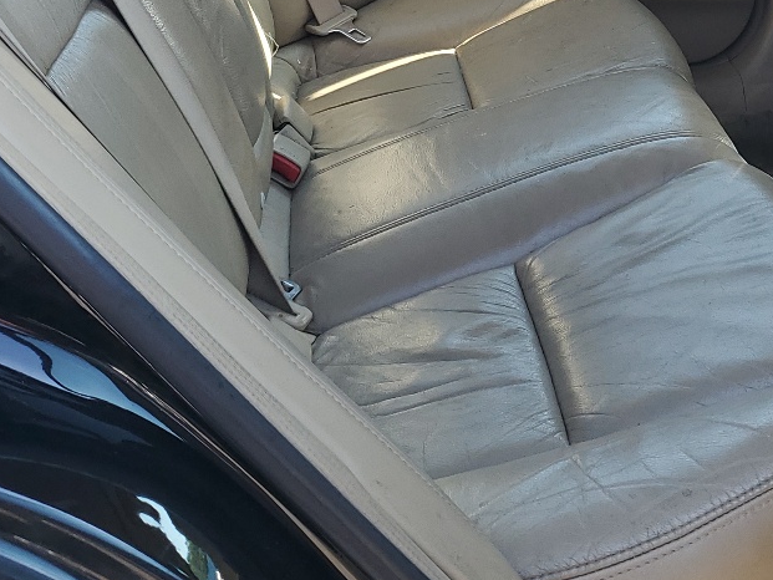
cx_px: 611
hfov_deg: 28.4
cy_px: 4
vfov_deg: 21.2
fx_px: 1496
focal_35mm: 67
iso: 50
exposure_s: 1/270
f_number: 1.5
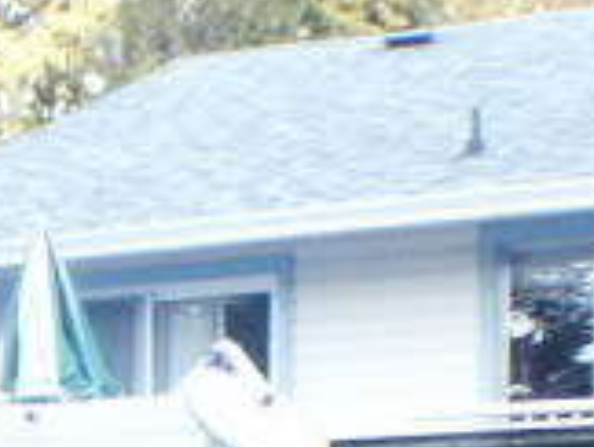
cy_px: 832
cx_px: -172
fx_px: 5671
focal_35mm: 330
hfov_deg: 6.0
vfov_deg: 4.5
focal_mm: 13.88
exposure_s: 1/30
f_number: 8
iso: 400
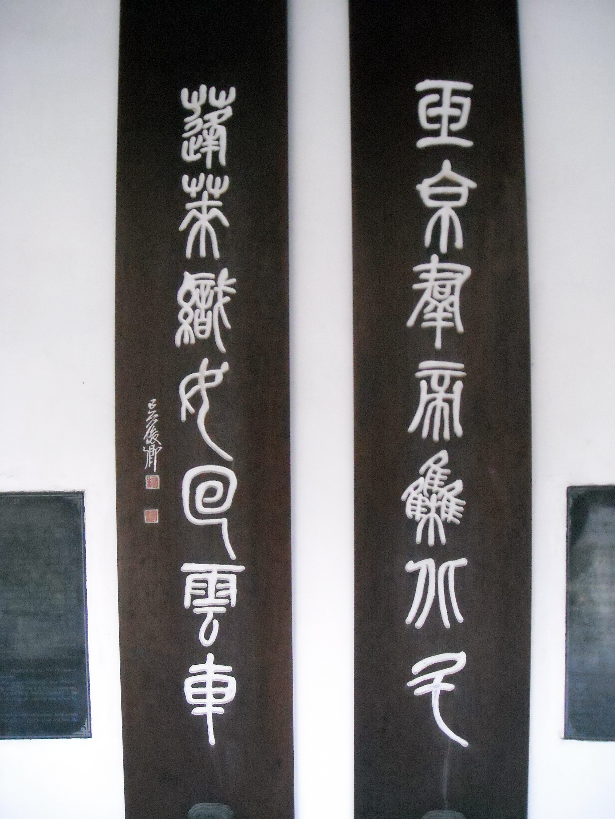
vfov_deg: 52.6
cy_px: 410
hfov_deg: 40.7
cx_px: 308
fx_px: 829
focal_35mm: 35
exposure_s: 1/129
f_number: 2.8
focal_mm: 5.7
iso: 800
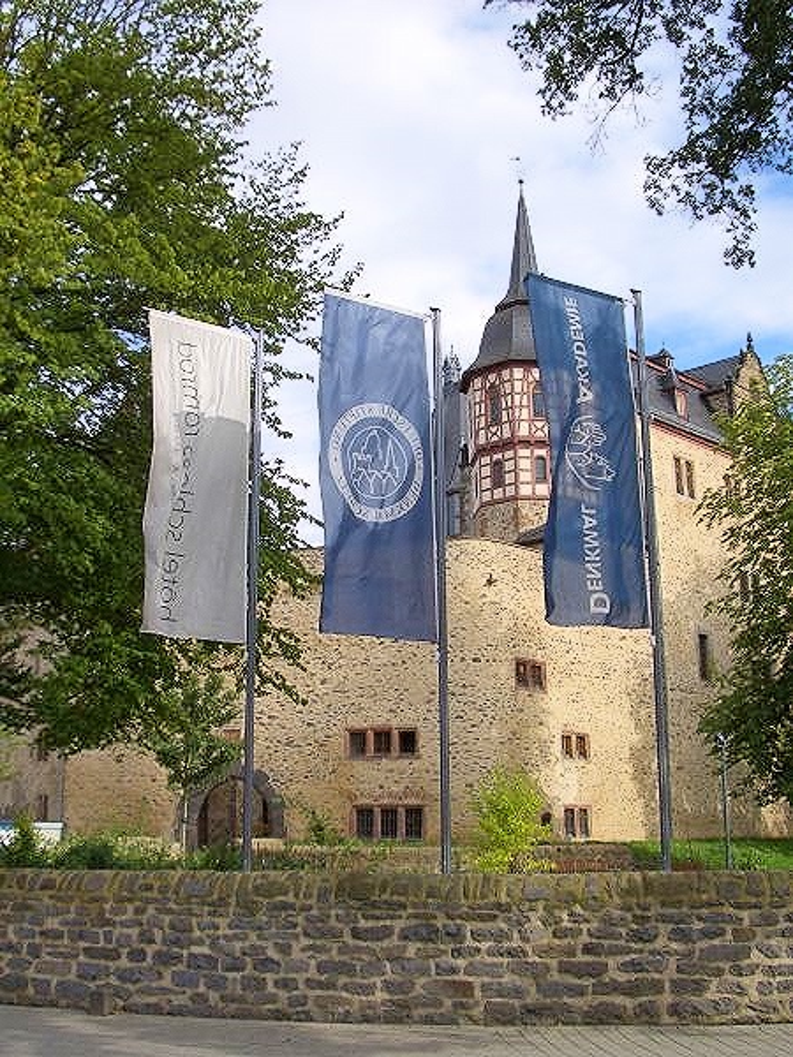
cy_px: 528
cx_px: 396
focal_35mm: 41
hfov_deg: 35.1
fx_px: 1252
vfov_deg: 45.8
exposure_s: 1/250
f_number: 4.6
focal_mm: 6.8
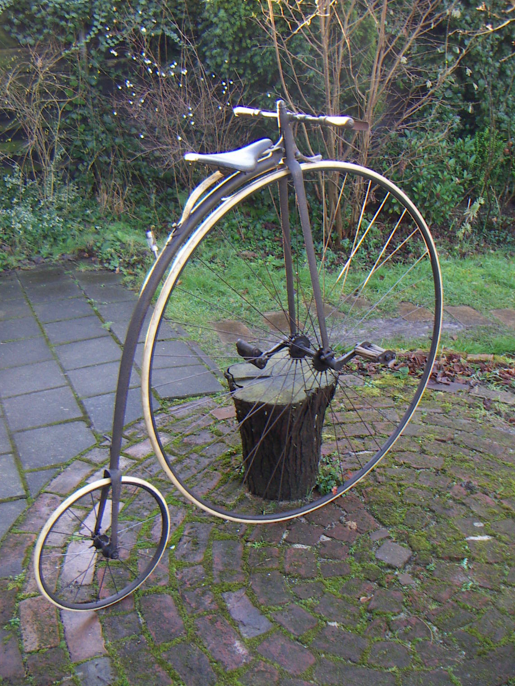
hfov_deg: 37.7
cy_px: 353
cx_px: 264
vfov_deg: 49.0
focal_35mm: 38
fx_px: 754
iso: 64
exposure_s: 1/50
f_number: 2.8
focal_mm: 4.7
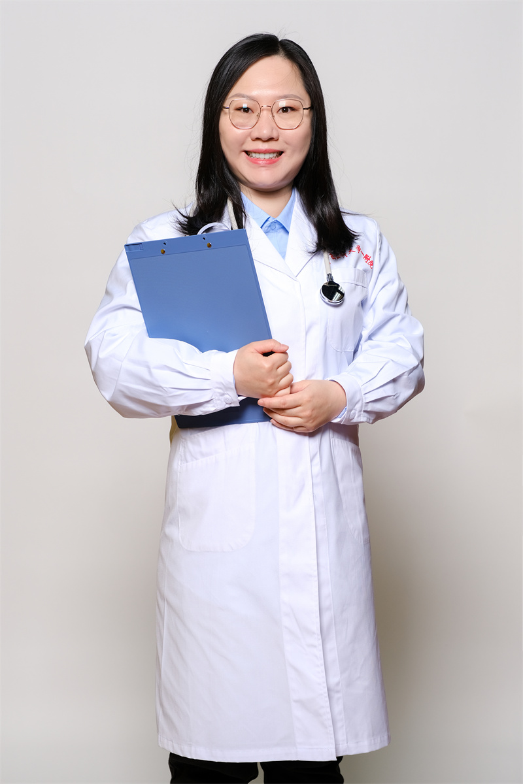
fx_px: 1830
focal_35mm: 84
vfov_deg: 24.2
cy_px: 392
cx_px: 262
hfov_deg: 16.3
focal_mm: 56
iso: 250
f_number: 4
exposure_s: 1/160
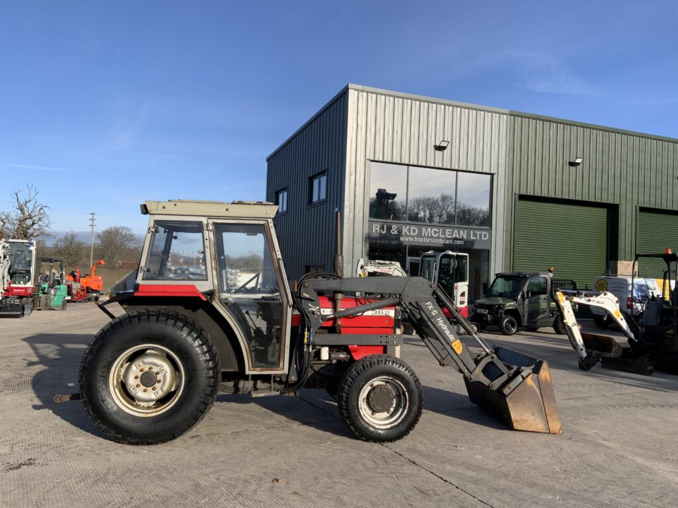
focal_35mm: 29
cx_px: 339
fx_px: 568
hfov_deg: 61.7
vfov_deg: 48.2
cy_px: 254
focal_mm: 3
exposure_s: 1/1577
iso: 16
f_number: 1.8
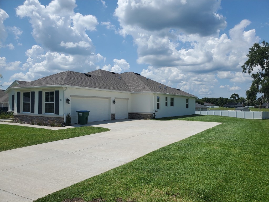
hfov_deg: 67.3
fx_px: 202
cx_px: 134
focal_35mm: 26
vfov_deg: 53.1
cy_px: 101
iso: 50
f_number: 2.4
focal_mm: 4.3
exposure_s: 1/2701
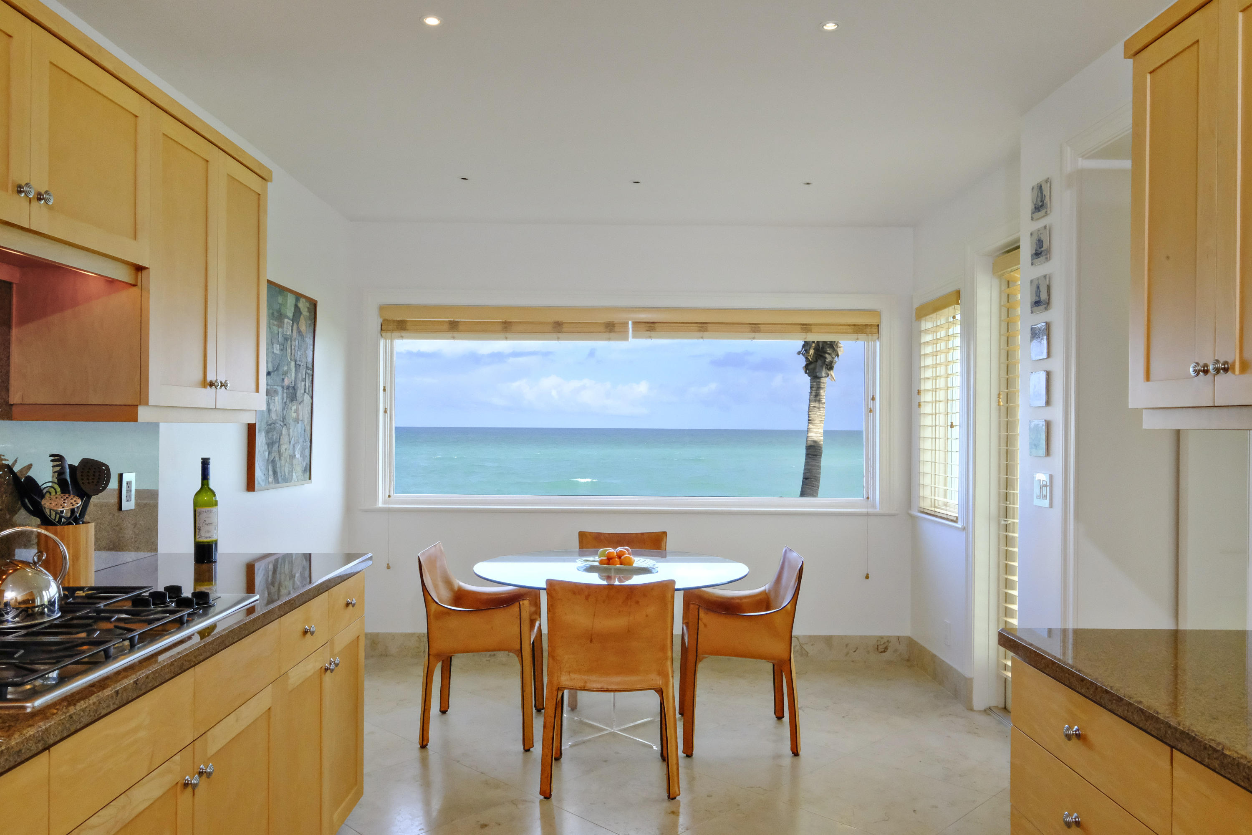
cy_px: 418
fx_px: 904
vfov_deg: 49.6
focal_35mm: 26
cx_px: 626
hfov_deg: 69.4
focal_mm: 17.4
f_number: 11
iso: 4000
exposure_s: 1/1000
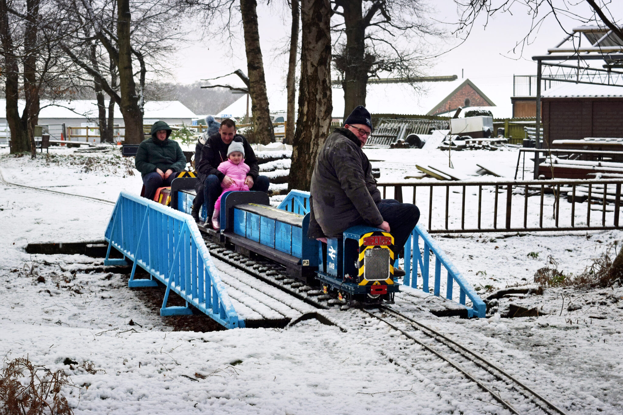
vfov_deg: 22.6
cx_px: 312
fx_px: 1038
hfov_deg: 33.4
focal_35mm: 60
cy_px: 208
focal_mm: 40
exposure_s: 1/800
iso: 800
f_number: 8
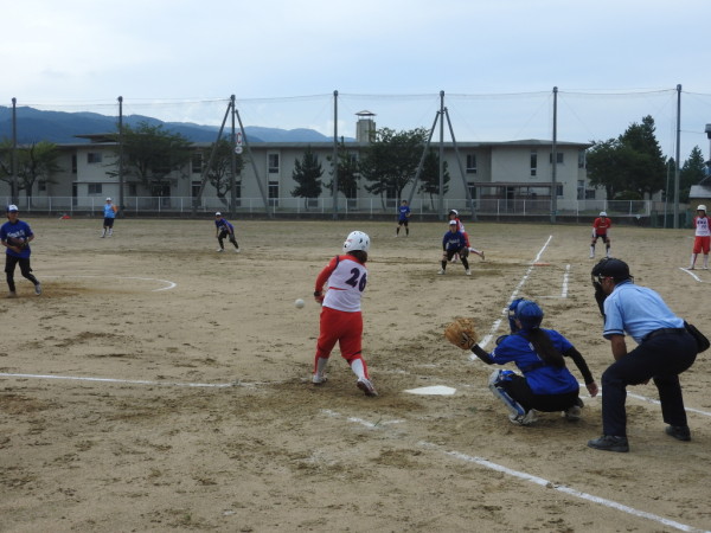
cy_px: 266
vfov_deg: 29.1
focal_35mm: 50
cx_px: 356
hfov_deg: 38.2
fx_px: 1027
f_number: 4
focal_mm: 9
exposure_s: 1/1000
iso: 100
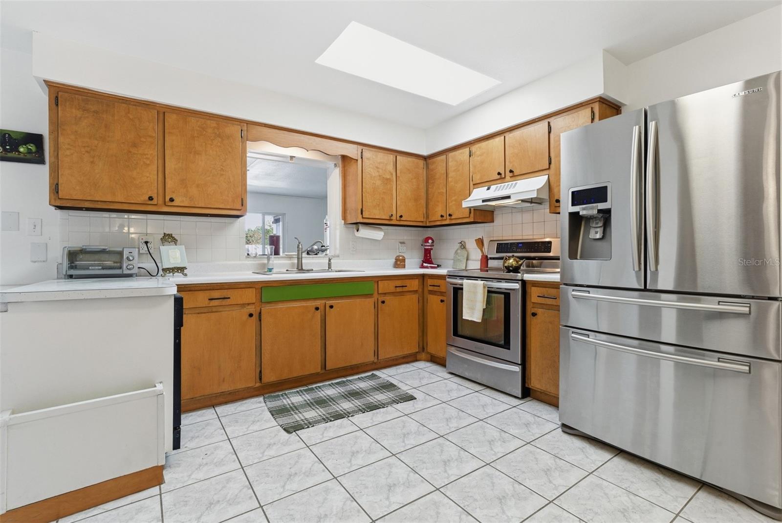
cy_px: 262
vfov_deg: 73.8
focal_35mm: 16
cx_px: 391
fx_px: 348
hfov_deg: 96.7
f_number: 9
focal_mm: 16
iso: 400
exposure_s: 1/40
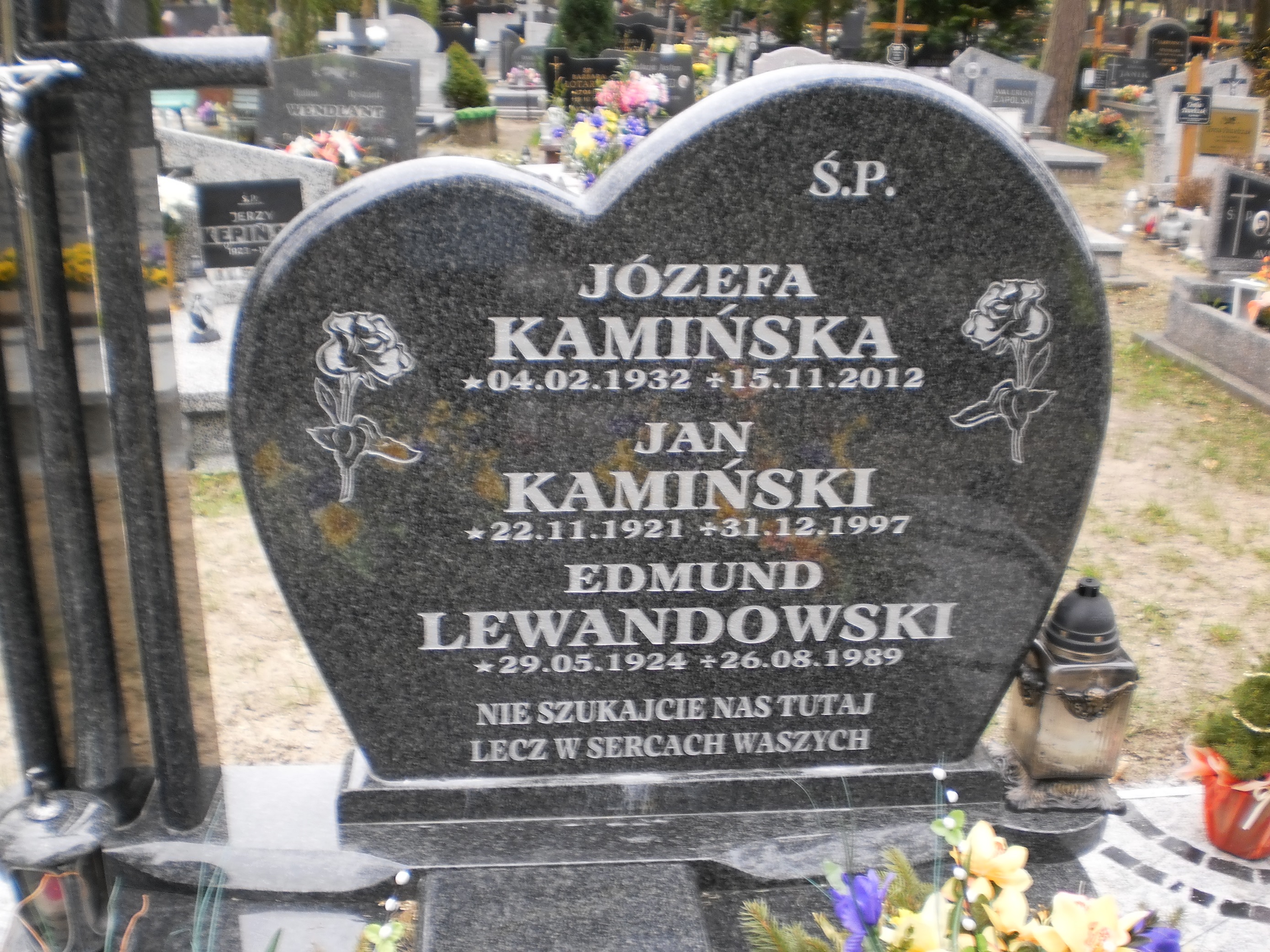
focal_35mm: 36
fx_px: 1321
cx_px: 635
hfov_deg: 51.4
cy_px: 476
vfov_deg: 39.7
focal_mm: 6.3
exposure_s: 1/125
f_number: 3.1
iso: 100
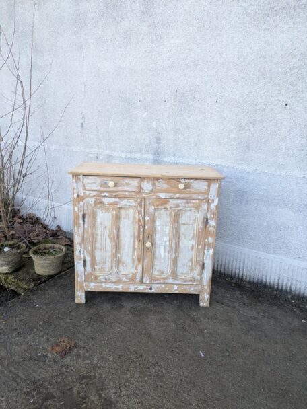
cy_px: 204
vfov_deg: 69.4
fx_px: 296
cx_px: 154
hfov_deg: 54.9
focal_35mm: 25
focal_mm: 5.43
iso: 81
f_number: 1.89
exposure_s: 1/245
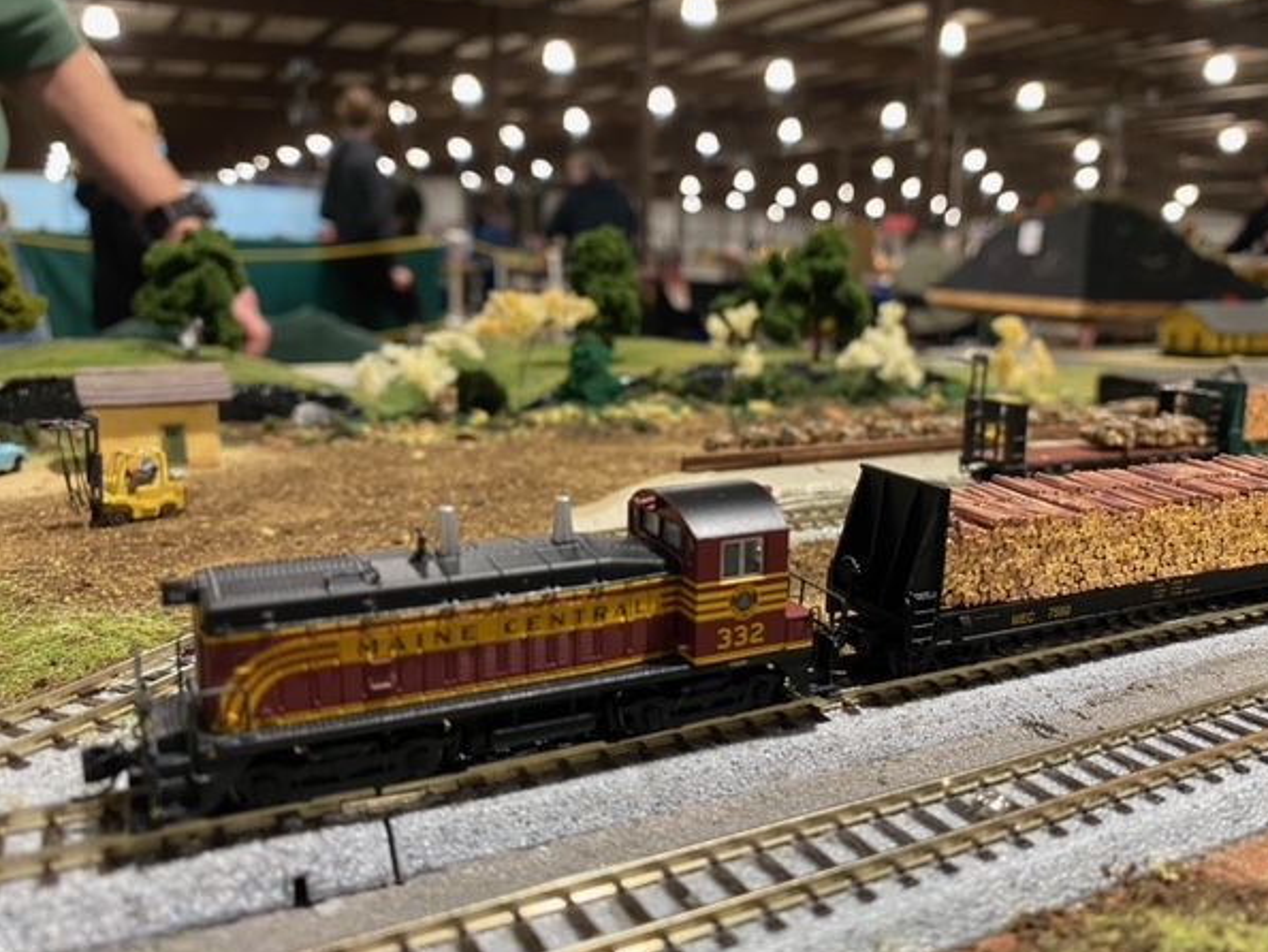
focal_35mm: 28
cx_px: 681
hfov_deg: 63.3
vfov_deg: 49.8
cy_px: 487
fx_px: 1026
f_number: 1.8
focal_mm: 4.25
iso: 160
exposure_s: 1/60
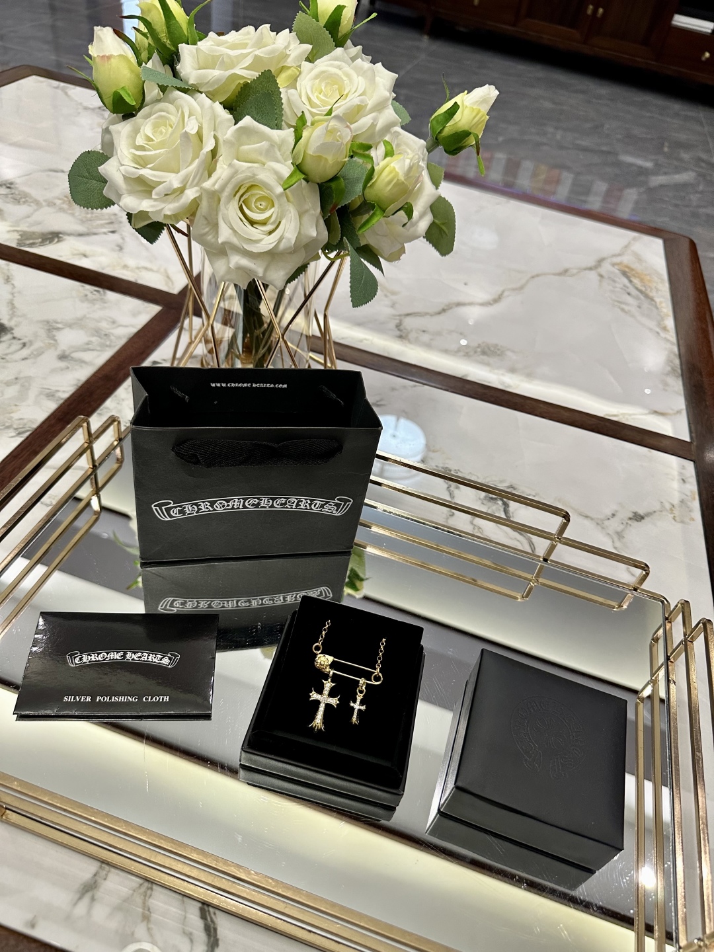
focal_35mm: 24
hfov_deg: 56.8
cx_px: 357
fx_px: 660
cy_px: 476
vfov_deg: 71.6
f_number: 1.78
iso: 200
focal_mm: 6.86
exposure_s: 1/100
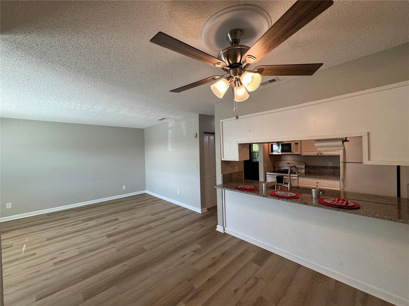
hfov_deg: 102.1
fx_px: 165
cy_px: 153
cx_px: 204
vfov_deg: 85.7
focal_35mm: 14
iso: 125
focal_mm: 2.22
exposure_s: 1/120
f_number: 2.2
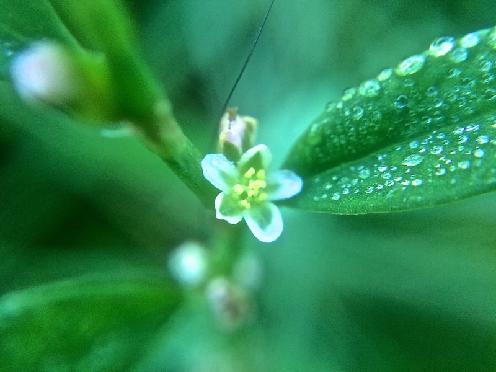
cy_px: 186
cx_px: 248
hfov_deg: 61.7
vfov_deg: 48.2
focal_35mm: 29
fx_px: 416
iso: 32
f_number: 2.2
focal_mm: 4.15
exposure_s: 1/30
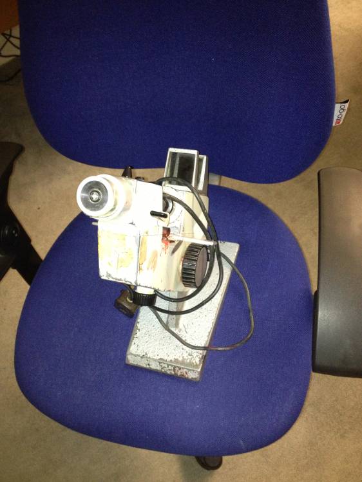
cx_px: 181
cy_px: 241
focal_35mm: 35
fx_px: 488
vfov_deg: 52.6
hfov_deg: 40.7
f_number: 2.4
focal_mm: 4.28
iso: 320
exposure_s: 1/16
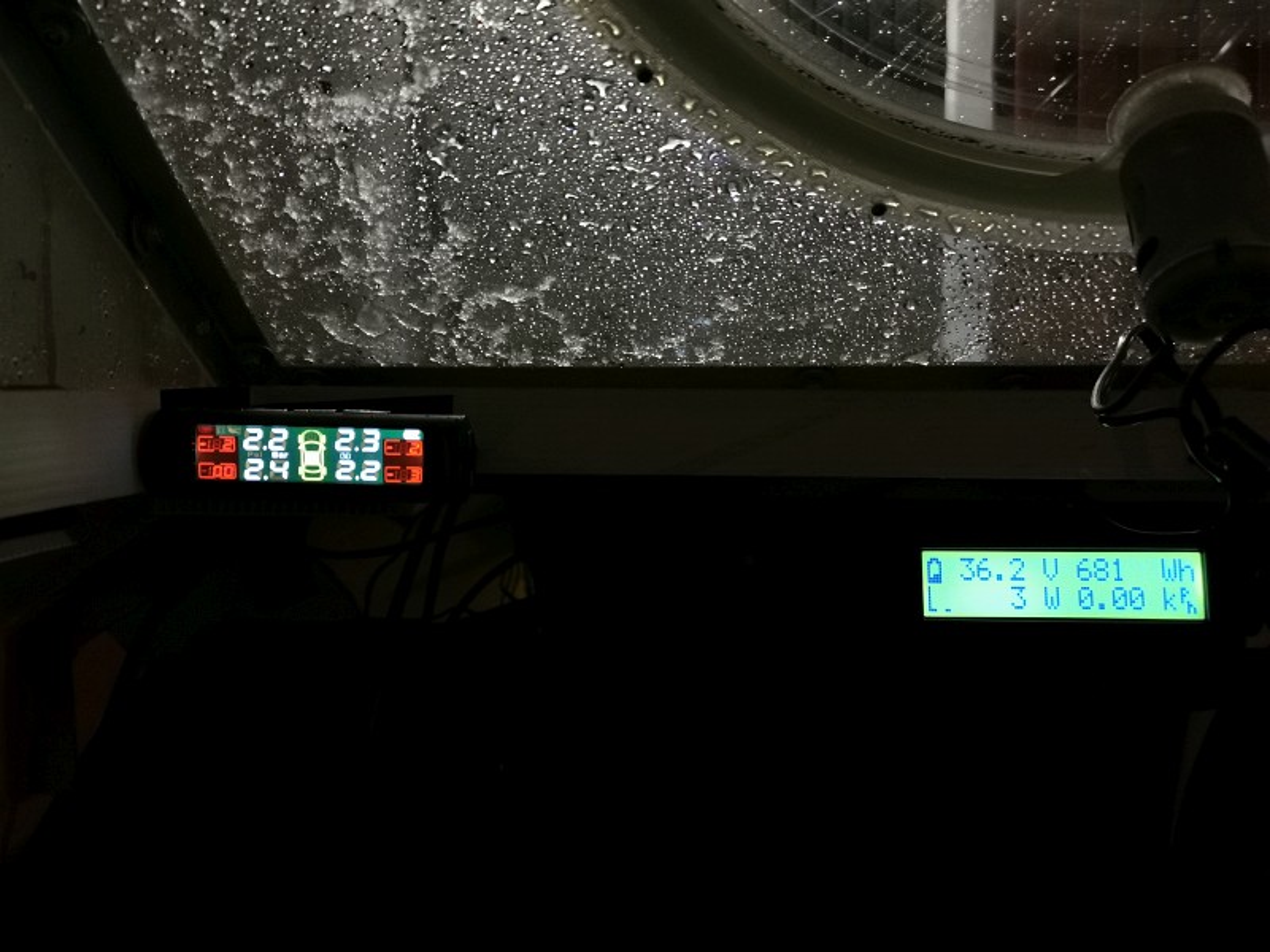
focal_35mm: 32
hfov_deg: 56.8
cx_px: 635
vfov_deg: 44.2
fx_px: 1174
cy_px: 476
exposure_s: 1/33.3
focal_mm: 5.58
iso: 400
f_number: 1.8
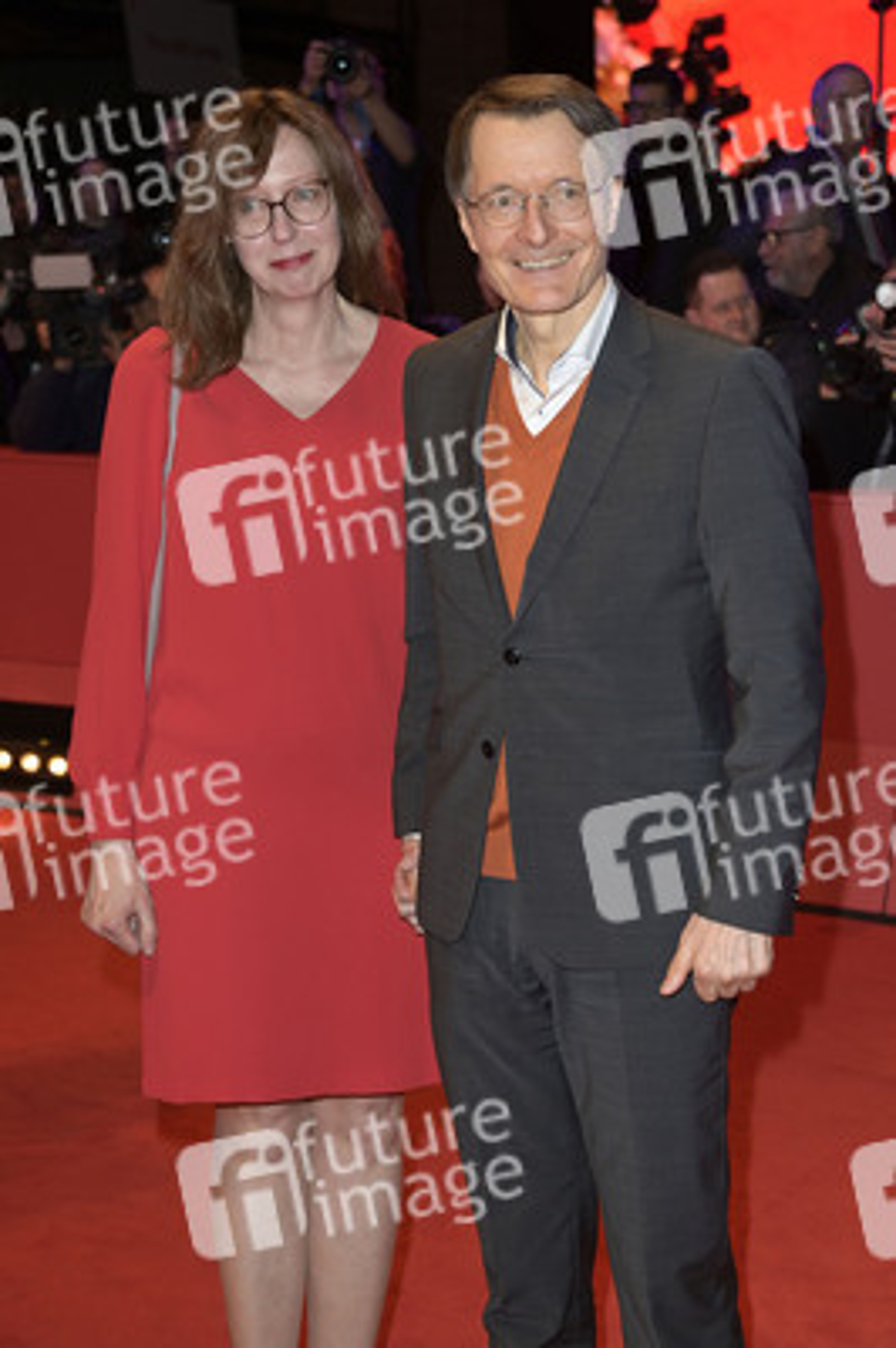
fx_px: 2319
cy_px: 674
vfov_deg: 32.4
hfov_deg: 21.9
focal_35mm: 62
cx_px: 448
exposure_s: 1/250
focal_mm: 62
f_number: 5
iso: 800
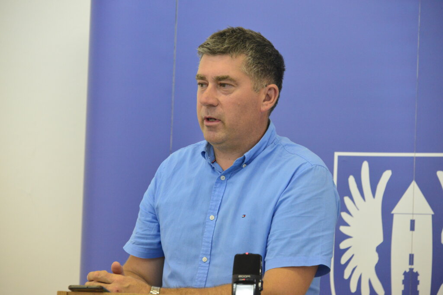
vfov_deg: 7.6
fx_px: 2215
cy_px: 148
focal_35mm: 180
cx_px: 222
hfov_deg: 11.4
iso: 4000
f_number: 5.6
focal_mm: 180
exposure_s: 1/125
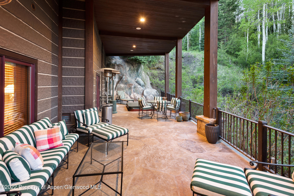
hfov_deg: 93.3
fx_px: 139
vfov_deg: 70.5
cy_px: 98
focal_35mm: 17
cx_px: 147
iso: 100
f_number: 7.1
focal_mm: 17
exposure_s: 8
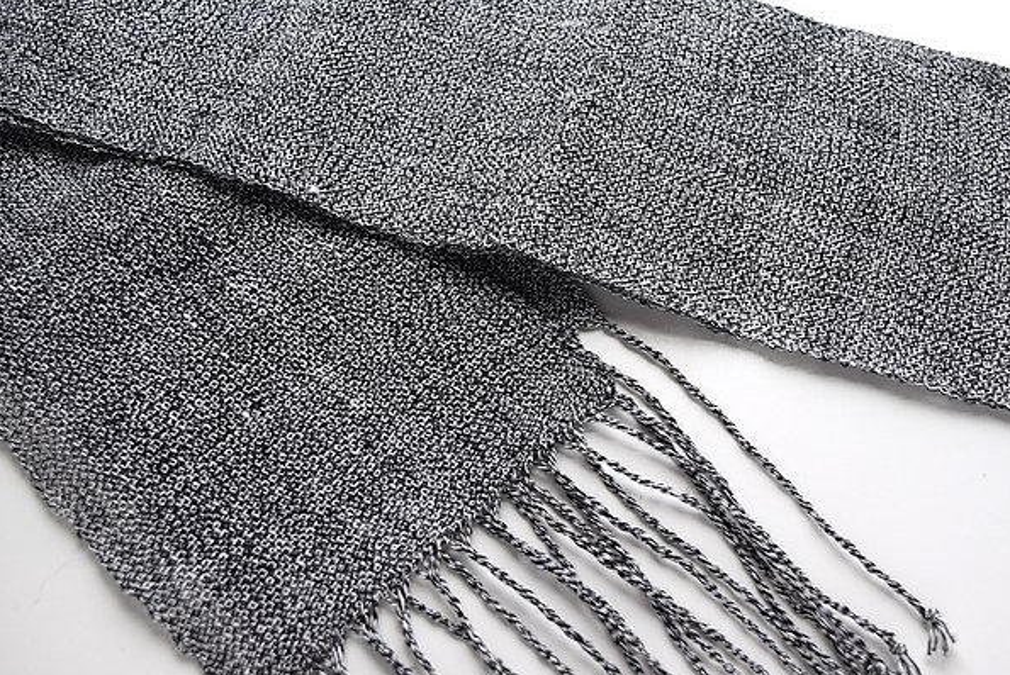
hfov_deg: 44.9
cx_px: 513
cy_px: 319
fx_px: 1223
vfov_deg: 30.9
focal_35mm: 44
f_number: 5.6
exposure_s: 1/125
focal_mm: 27
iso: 280
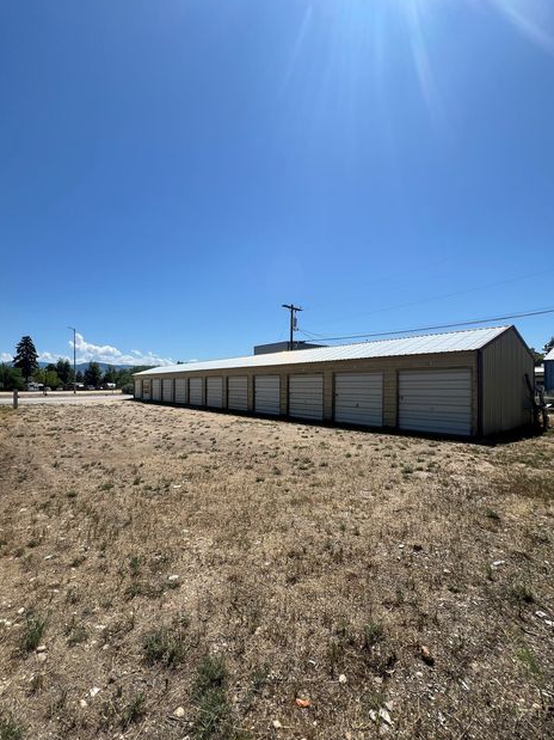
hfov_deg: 85.6
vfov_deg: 102.0
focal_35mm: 14
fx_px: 299
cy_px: 384
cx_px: 269
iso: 32
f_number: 1.8
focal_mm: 1.57
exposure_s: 1/2538
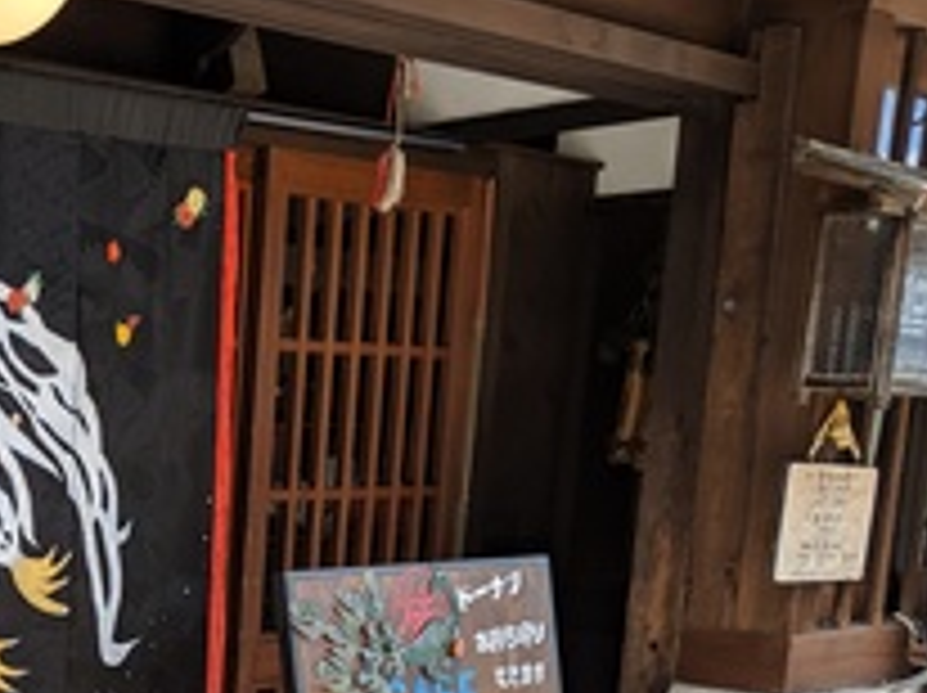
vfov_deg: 23.4
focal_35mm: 59
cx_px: -22
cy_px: 740
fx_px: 1578
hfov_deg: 30.2
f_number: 1.8
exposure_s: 1/1067
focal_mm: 4.44
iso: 60
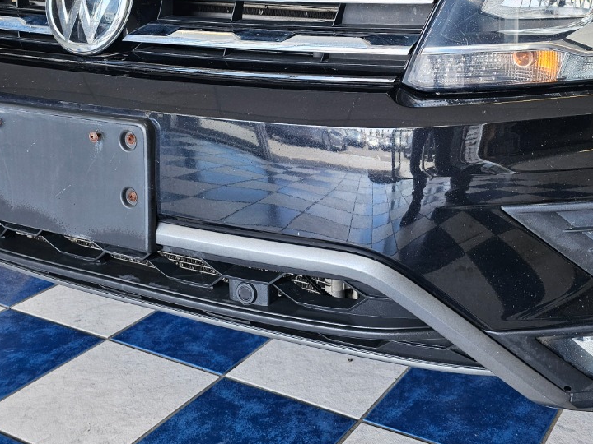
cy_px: 25
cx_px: 426
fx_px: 788
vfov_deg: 29.9
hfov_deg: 40.4
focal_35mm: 46
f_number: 1.7
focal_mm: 6.3
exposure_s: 1/120
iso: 64
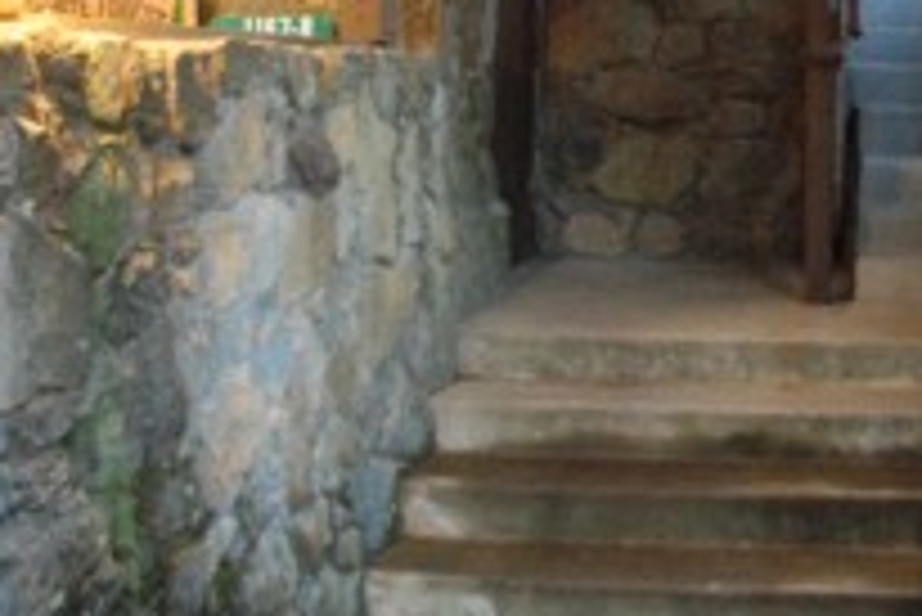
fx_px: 1307
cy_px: 151
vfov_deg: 26.2
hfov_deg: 36.4
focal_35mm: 51
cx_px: 830
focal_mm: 18
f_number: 3.5
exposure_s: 1/50
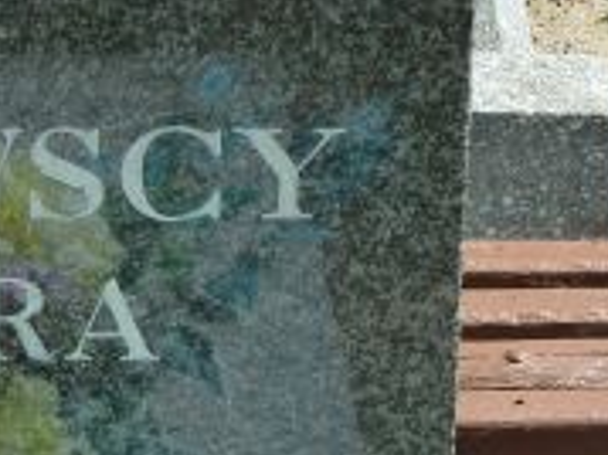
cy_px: 458
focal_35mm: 279
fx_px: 4897
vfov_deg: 5.3
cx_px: -231
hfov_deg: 7.0
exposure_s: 1/250
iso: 125
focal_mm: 12.8
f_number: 4.2
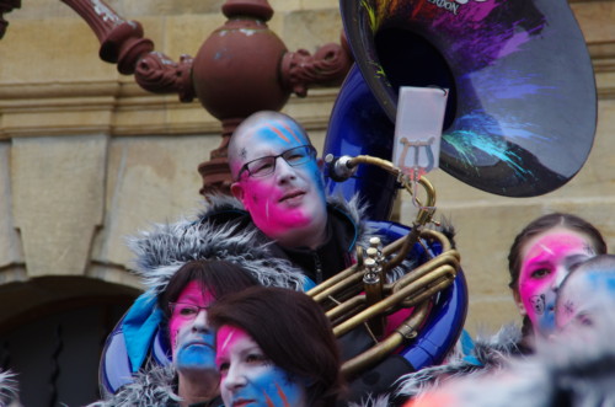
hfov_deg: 6.9
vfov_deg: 4.6
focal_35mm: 300
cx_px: 308
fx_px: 5114
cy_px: 204
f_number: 10
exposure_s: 1/250
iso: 1600
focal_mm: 200
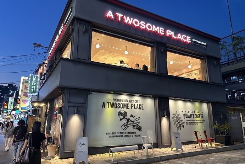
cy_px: 80
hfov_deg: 69.4
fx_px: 177
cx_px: 125
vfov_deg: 49.6
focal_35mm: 26
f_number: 1.78
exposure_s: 1/60
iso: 400
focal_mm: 6.86
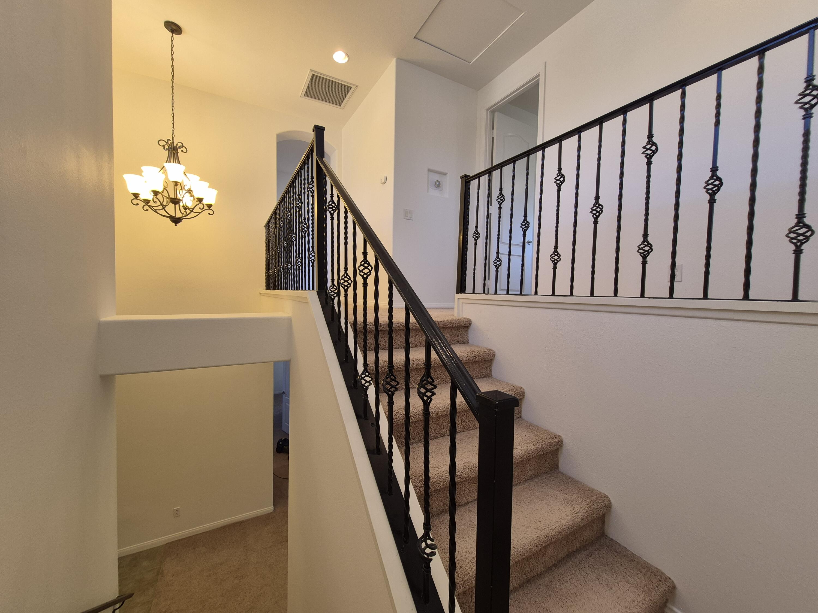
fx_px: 307
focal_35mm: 13
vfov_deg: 89.9
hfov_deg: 106.2
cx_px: 409
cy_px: 306
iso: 50
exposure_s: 1/60
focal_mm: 1.74
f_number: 2.2
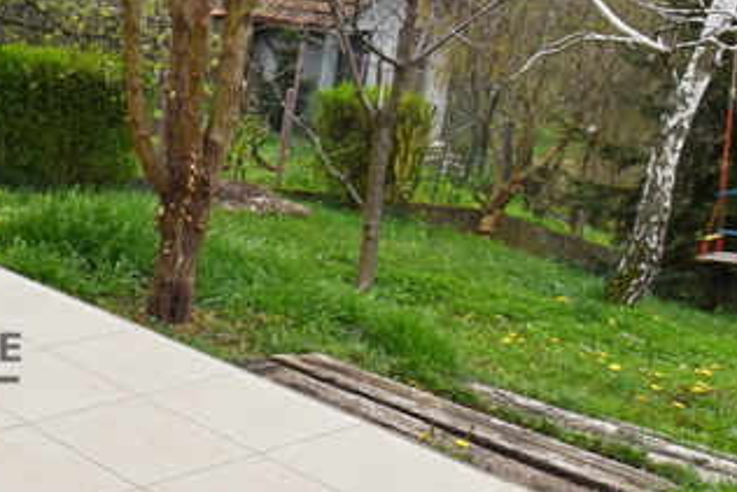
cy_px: 240
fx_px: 1167
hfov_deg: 28.3
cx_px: -238
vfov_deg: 23.8
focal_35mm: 57
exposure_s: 1/200
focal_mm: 10
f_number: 7.1
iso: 100
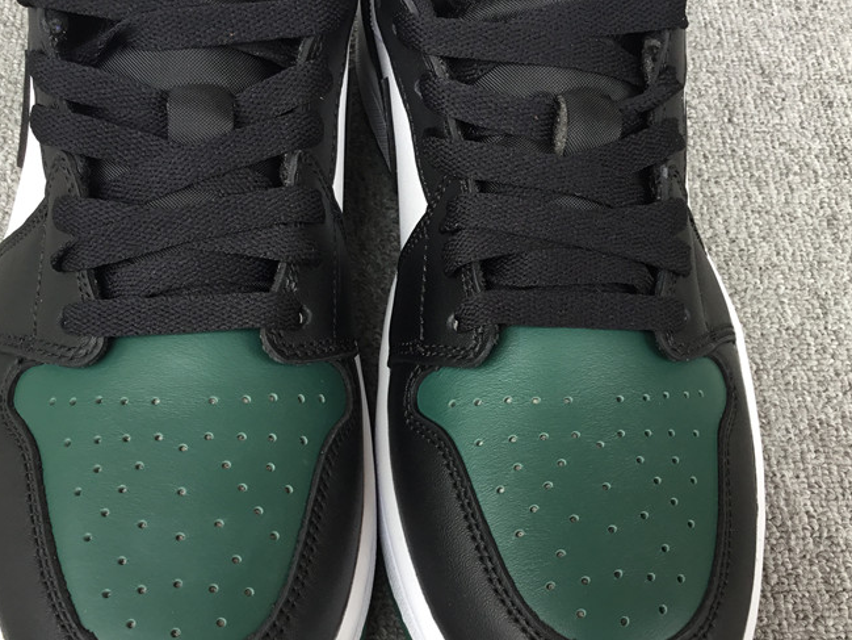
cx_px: 395
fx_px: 1059
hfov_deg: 43.8
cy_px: 390
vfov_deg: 33.5
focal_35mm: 43
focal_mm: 3.3
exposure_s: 1/50
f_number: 2.4
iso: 25
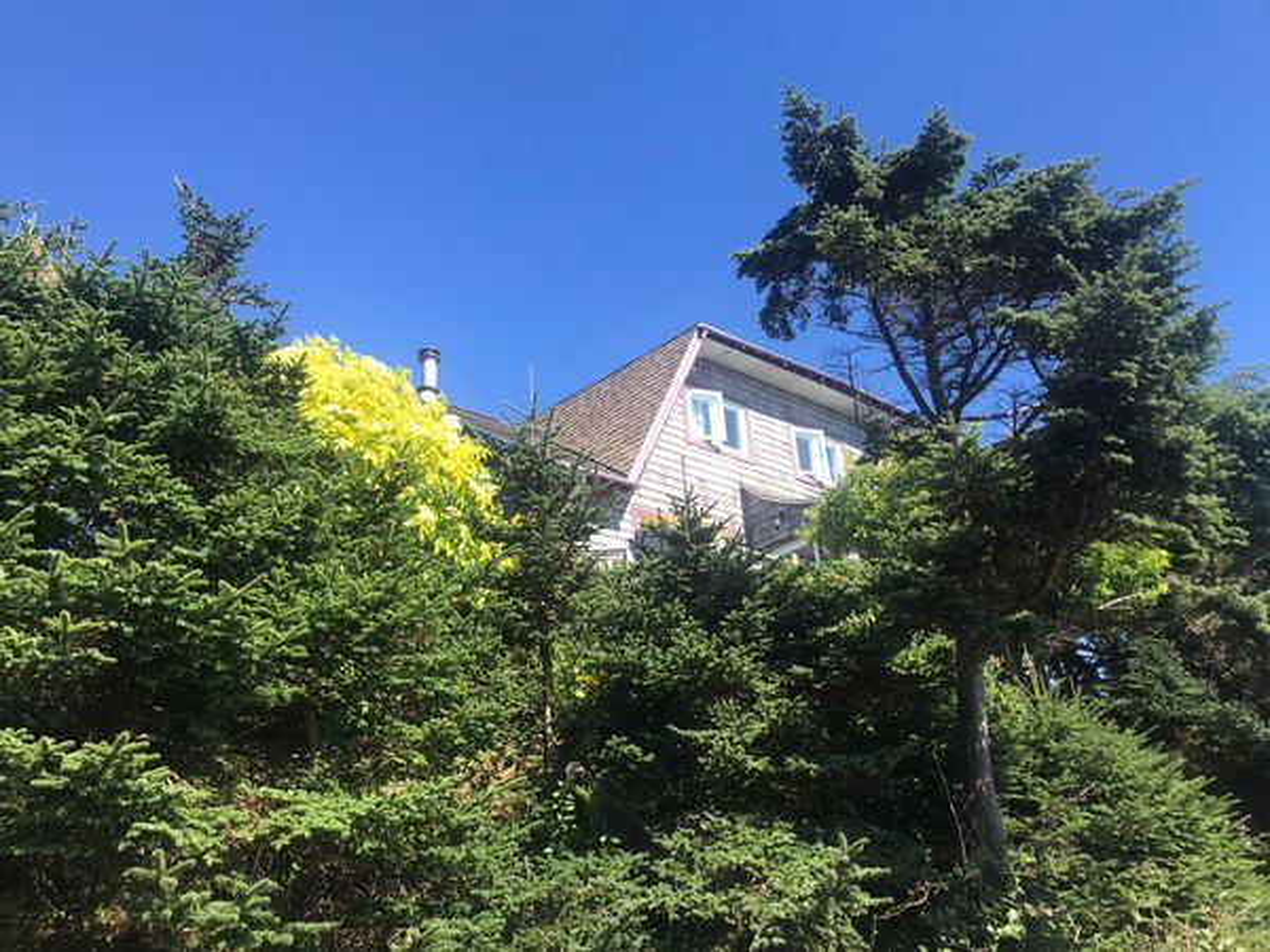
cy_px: 476
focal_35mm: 28
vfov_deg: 49.7
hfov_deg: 63.4
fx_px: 1027
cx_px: 635
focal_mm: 3.99
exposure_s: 1/785
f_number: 1.8
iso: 20
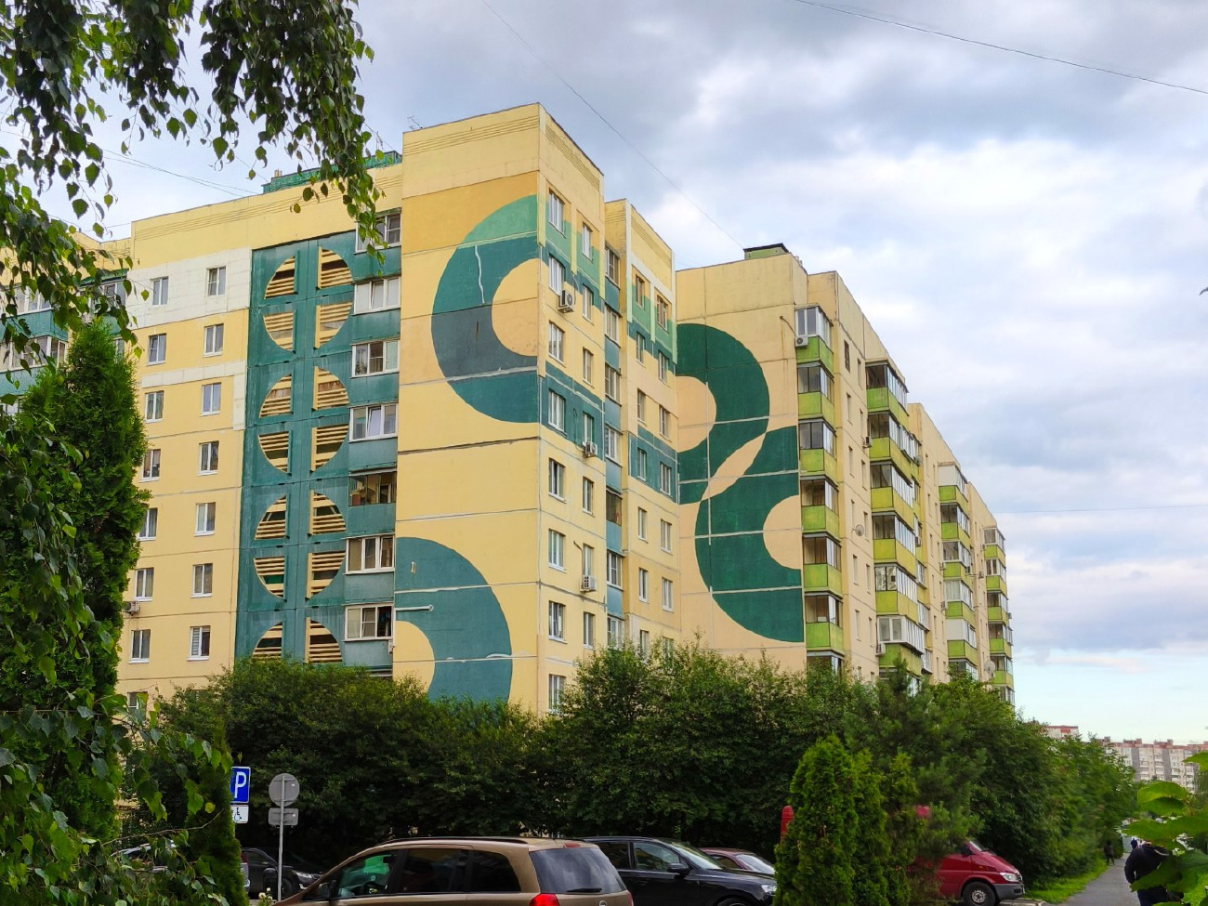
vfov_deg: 58.9
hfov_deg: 73.9
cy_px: 453
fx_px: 803
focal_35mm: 23
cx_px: 604
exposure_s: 1/1499
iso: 160
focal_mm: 5.35
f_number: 1.7
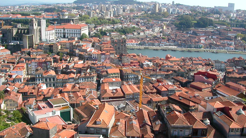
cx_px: 123
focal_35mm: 41
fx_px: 267
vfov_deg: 29.0
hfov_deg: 49.4
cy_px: 83
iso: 100
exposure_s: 1/371
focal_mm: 5.6
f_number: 4.5
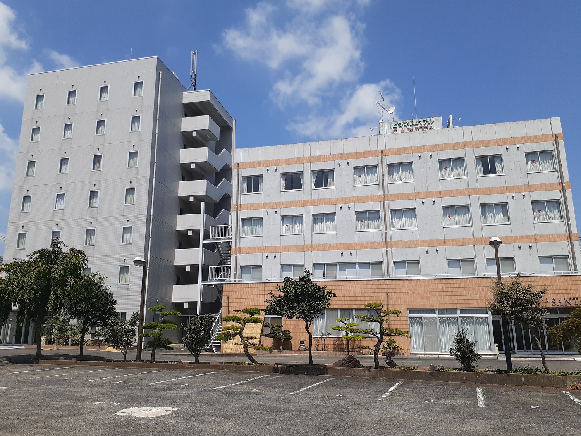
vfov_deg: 51.4
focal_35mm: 27
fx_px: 453
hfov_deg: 65.3
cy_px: 218
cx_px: 290
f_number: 1.9
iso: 100
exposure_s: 1/2160
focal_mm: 3.6
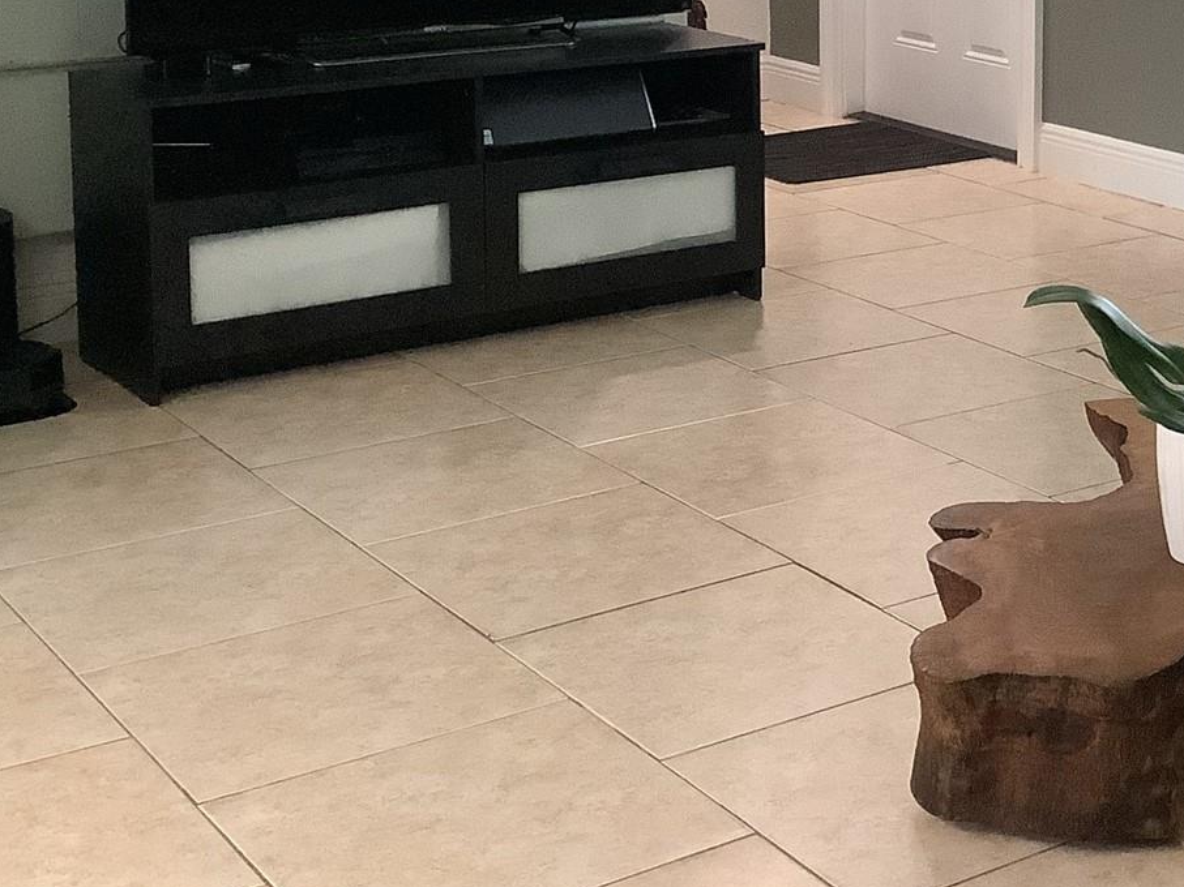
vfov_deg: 20.3
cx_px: 1162
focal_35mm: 70
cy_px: -13
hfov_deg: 26.4
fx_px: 2394
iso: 320
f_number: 2.4
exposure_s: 1/60
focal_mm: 3.3
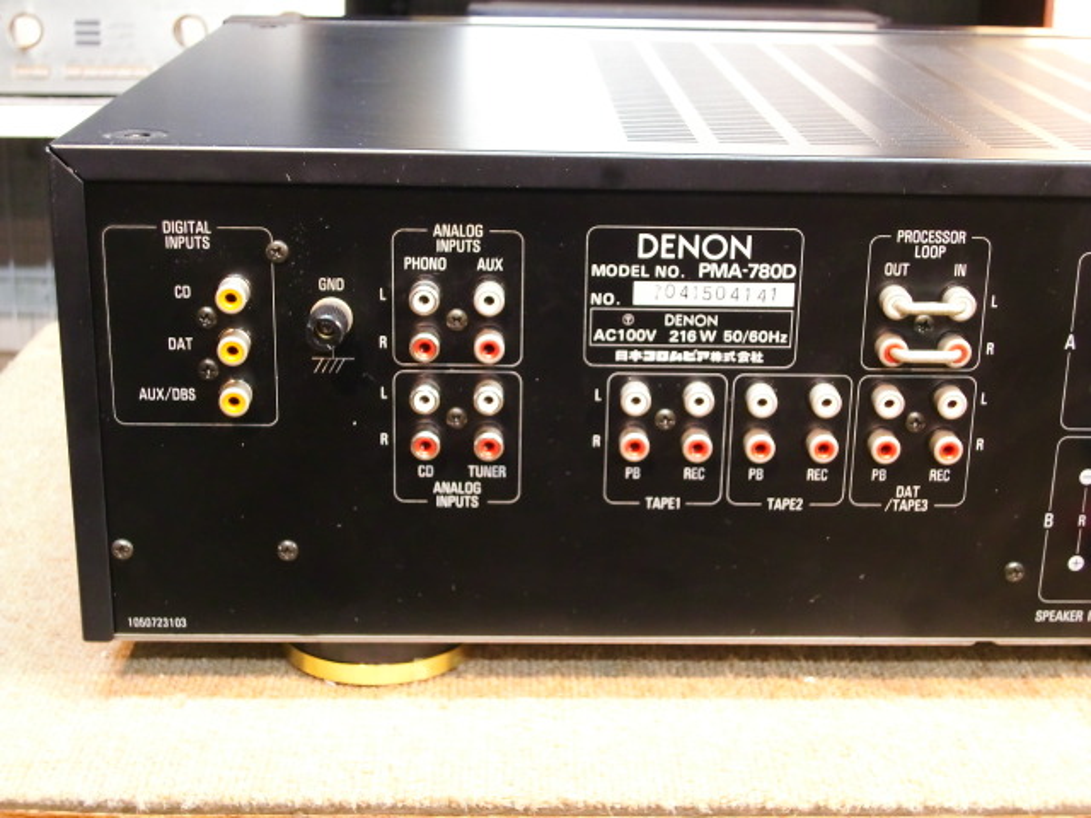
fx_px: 1733
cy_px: 409
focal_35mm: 55
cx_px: 546
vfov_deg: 26.6
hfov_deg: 34.9
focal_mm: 9.8
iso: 400
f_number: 3.6
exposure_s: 1/6
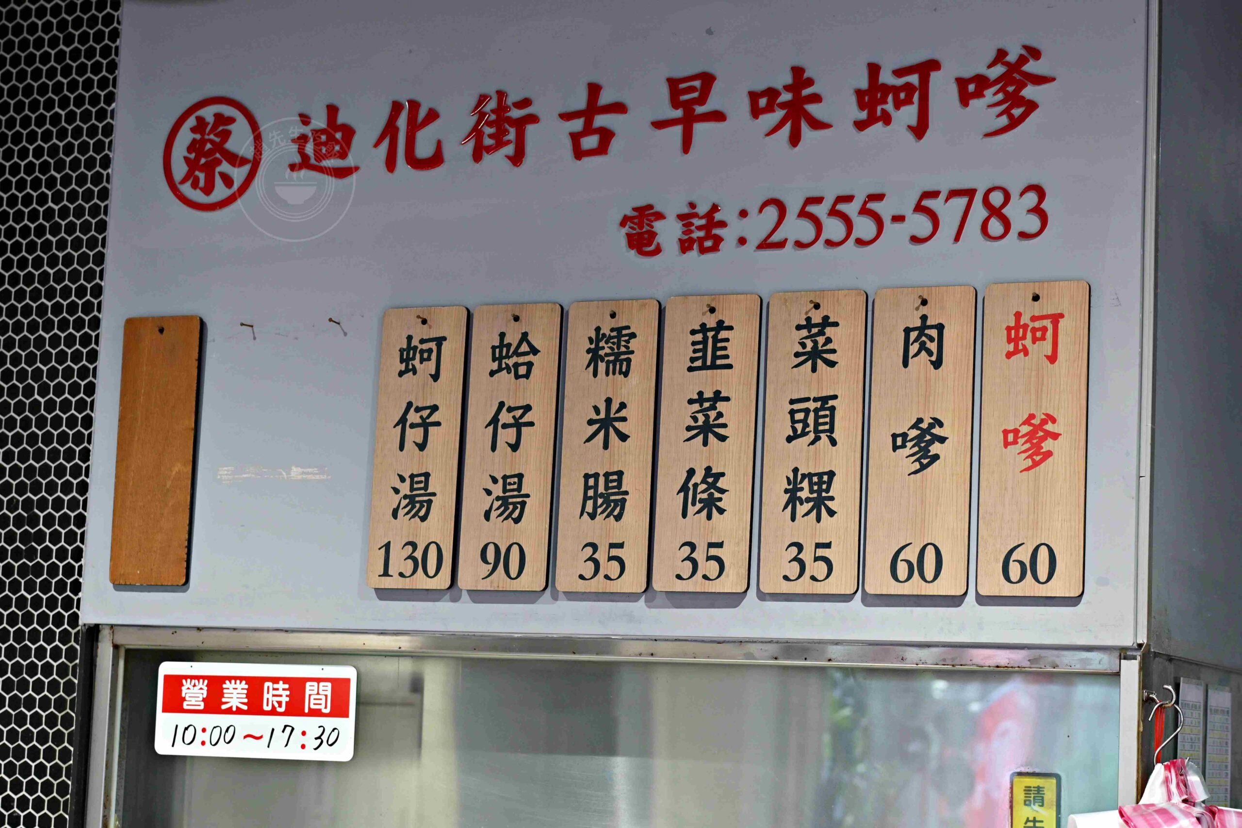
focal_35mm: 75
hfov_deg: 27.0
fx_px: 2587
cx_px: 621
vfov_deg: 18.2
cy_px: 414
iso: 250
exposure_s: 1/160
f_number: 2.8
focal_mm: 50
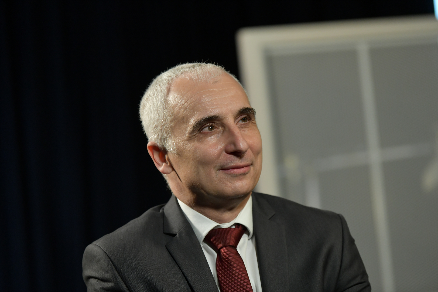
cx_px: 219
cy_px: 146
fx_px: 1885
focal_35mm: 155
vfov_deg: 8.9
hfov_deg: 13.3
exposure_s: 1/250
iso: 2000
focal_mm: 155
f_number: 3.5
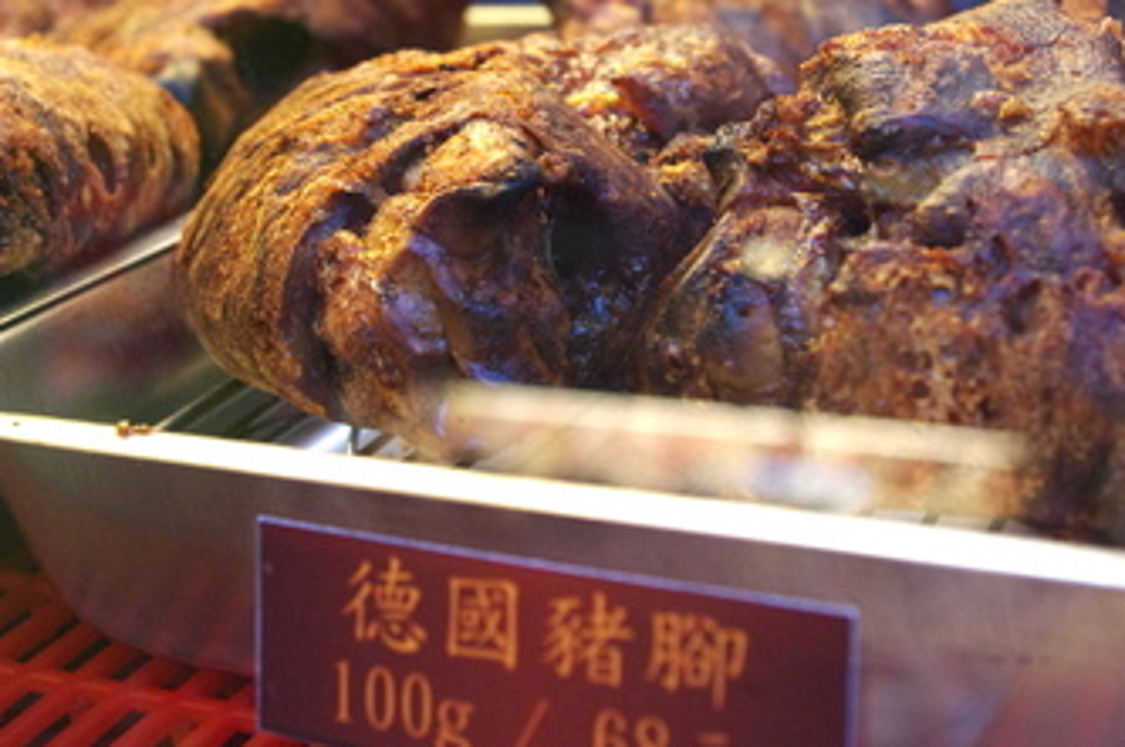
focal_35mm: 69
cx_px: 561
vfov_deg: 19.6
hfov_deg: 29.3
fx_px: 2153
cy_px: 250
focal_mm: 30.63
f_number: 5
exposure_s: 1/80
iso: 800
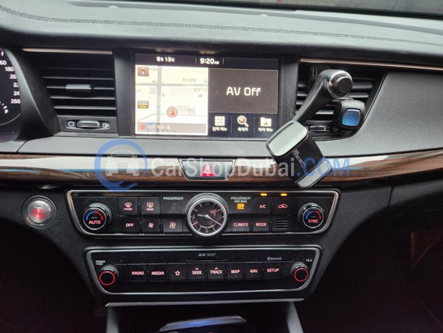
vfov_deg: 58.9
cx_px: 222
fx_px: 294
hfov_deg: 73.9
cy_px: 166
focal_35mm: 23
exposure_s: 1/120
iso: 500
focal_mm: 5.4
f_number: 1.8
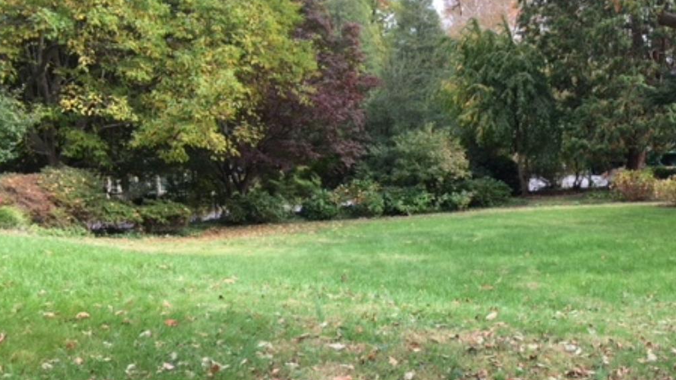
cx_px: 441
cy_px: 202
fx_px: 807
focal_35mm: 45
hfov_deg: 44.9
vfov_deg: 26.5
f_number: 2.2
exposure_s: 1/208
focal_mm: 4.15
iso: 25
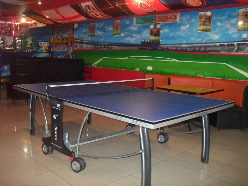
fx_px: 251
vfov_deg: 40.7
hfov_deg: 52.6
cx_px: 124
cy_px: 93
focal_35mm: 35
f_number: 2.8
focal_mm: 6.2
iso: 400
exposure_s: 1/45
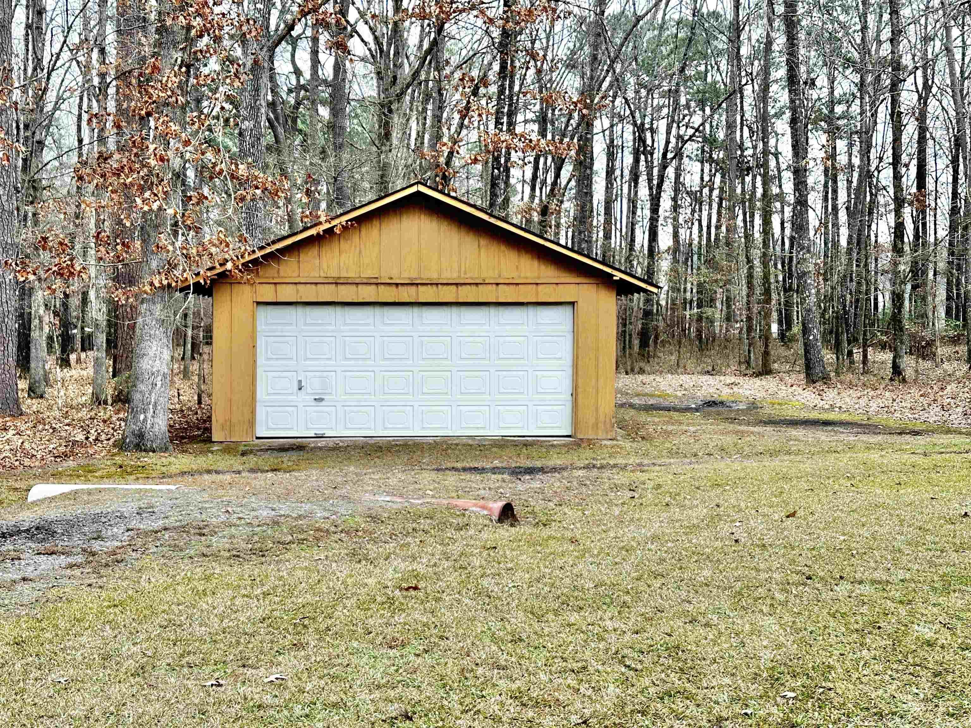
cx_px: 486
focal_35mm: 48
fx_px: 1346
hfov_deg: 39.7
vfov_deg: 30.3
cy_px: 364
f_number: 1.78
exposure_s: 1/227
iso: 64
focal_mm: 6.86
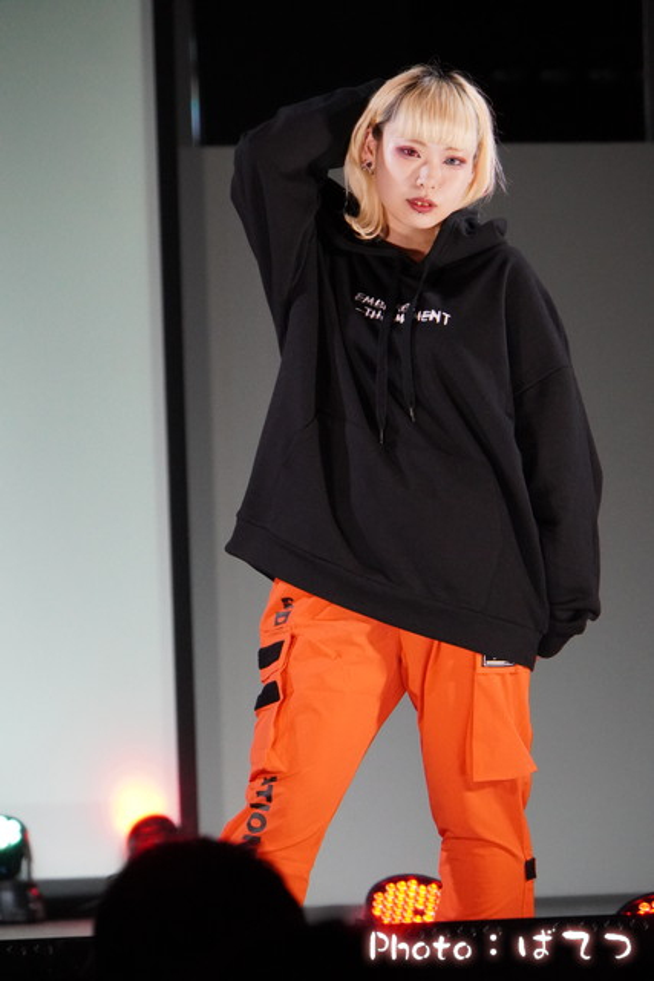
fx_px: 8170
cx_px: 327
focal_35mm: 300
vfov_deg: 6.9
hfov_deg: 4.6
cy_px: 490
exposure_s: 1/320
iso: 6400
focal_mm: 200
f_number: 7.1
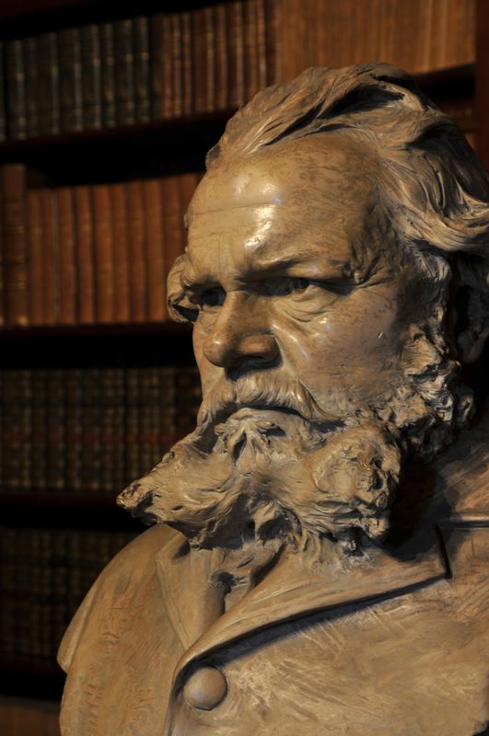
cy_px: 368
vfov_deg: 18.2
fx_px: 2299
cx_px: 244
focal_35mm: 112
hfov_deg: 12.1
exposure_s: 2.5
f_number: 11
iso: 200
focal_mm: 75
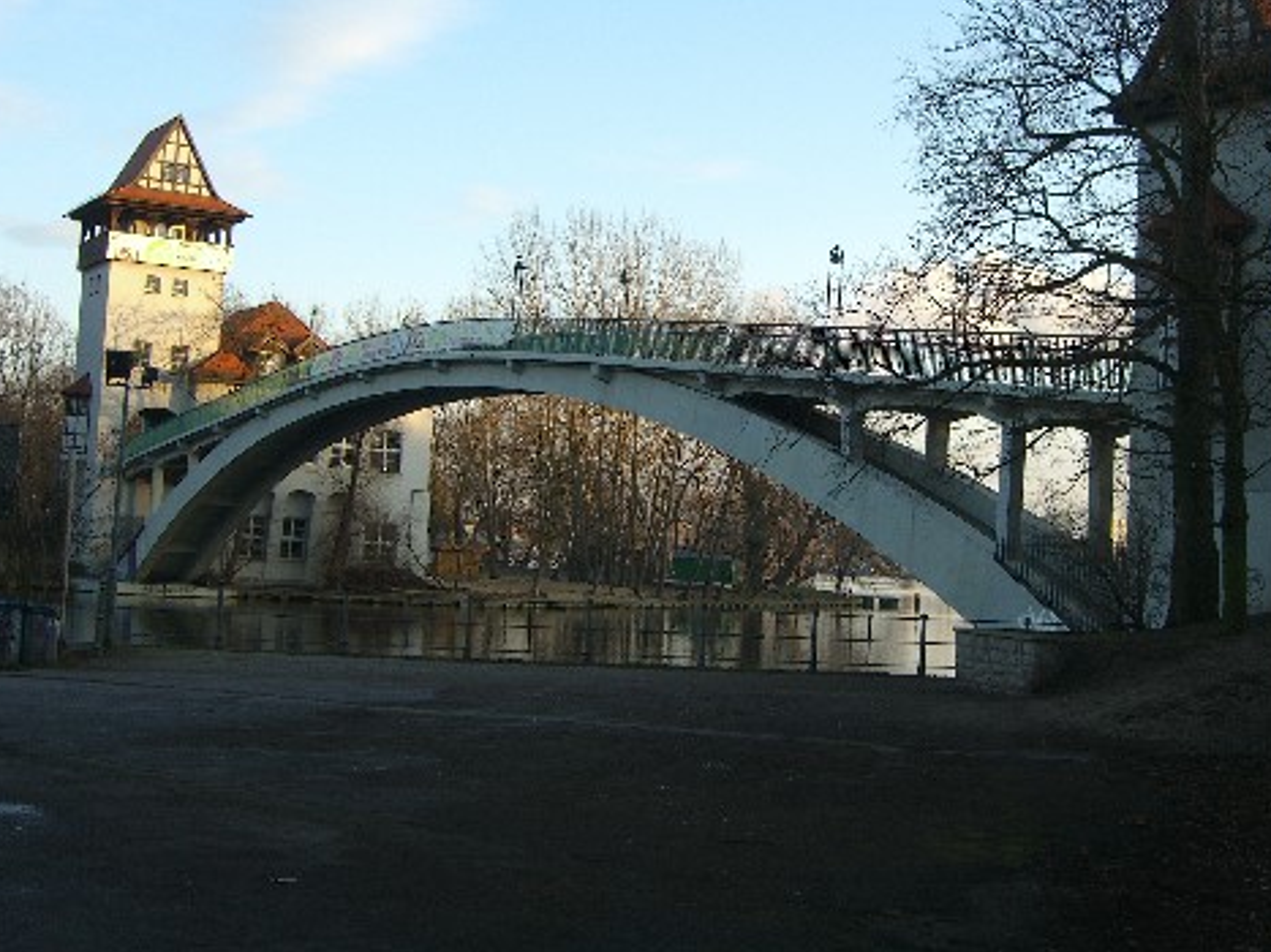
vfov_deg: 29.1
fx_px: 1835
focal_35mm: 50
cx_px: 705
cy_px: 405
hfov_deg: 38.2
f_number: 2.8
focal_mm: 7.9
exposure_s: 1/250
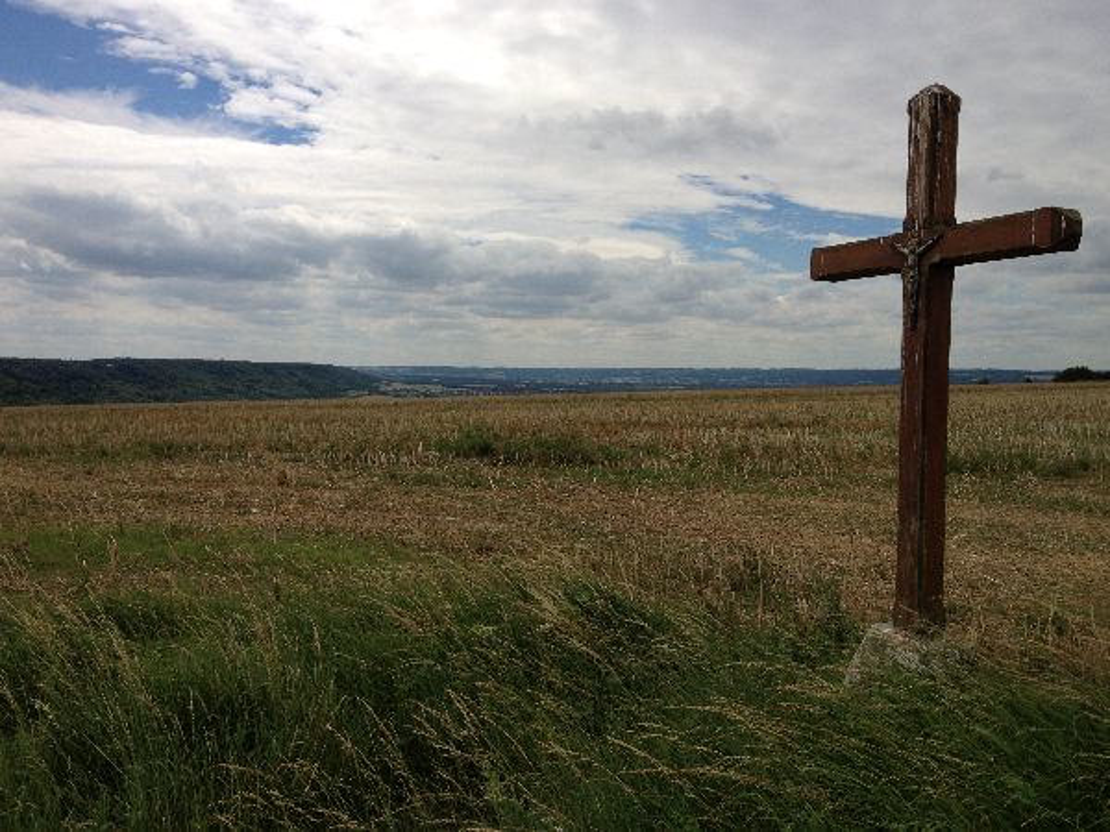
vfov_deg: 40.7
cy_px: 416
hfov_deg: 52.6
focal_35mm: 35
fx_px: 1122
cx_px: 555
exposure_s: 1/3690
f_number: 2.4
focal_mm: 4.28
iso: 50
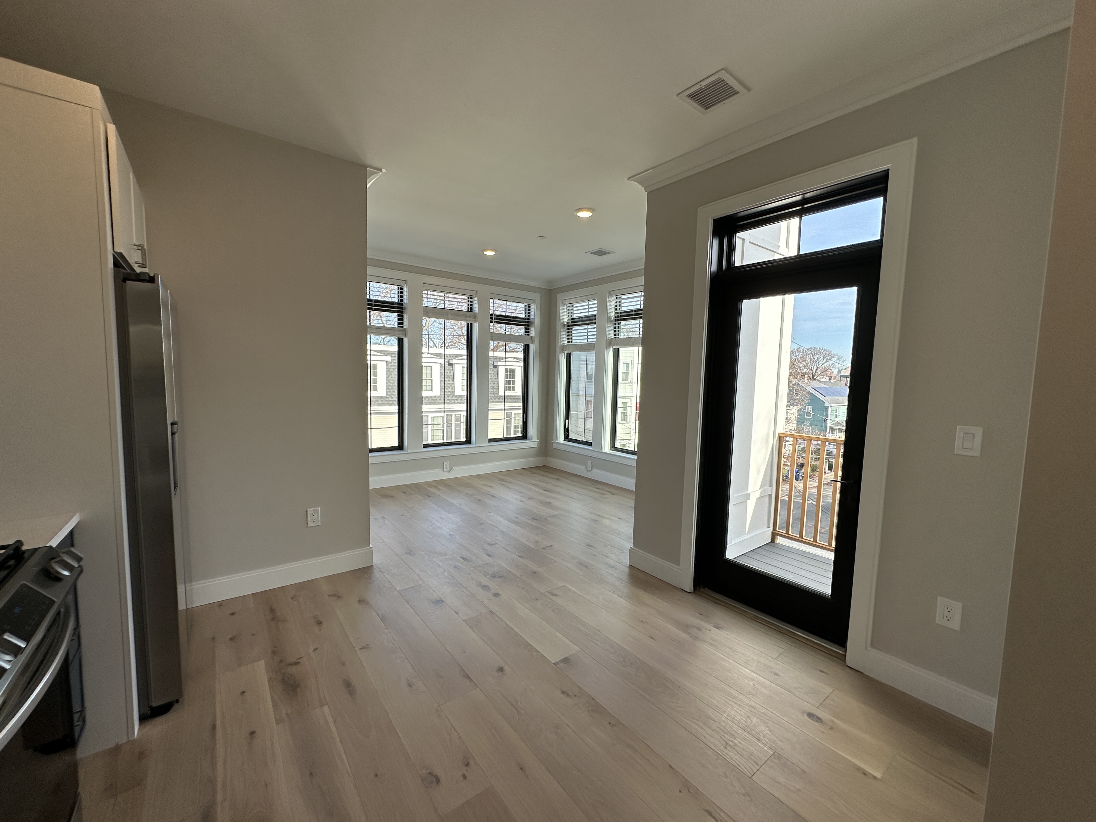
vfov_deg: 85.7
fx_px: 443
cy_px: 411
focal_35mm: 14
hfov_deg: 102.1
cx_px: 548
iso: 40
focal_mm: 2.22
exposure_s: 1/316
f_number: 2.2
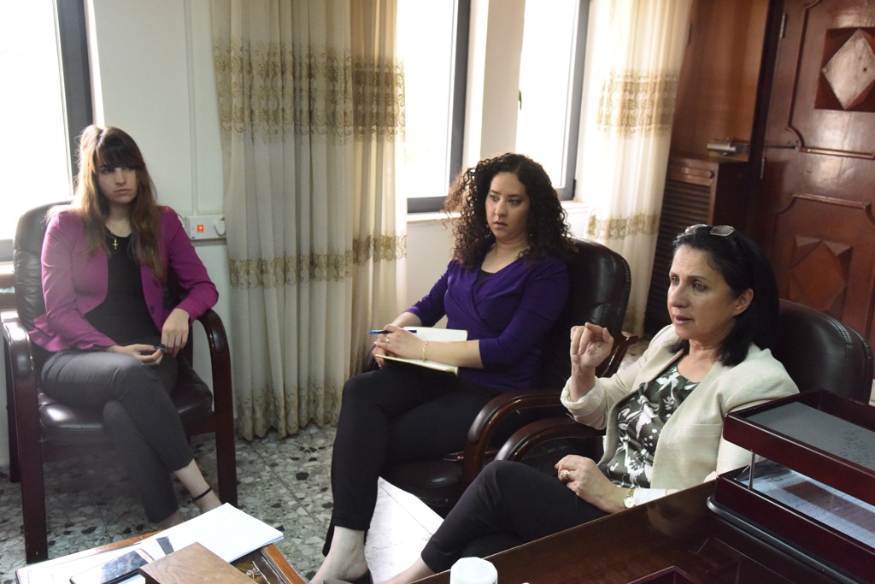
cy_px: 292
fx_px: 851
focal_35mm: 35
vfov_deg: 37.9
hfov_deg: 54.4
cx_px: 438
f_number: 8
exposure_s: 1/250
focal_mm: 35
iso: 10000
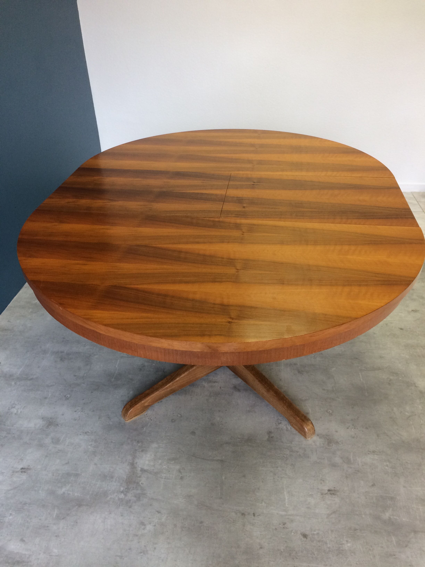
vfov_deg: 61.7
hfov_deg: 48.2
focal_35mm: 29
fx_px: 475
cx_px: 212
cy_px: 284
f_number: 2.2
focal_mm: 4.15
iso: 64
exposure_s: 1/33
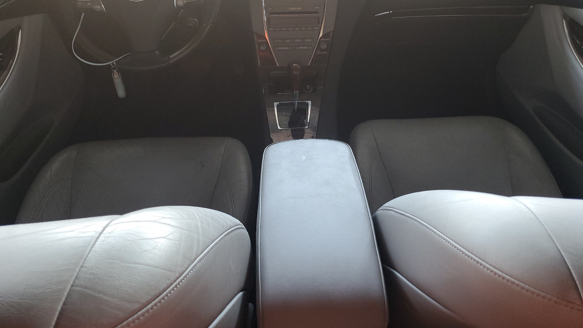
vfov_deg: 39.8
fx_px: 448
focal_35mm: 29
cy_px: 116
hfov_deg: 66.1
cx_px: 298
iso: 119
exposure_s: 1/60.2
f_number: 1.5
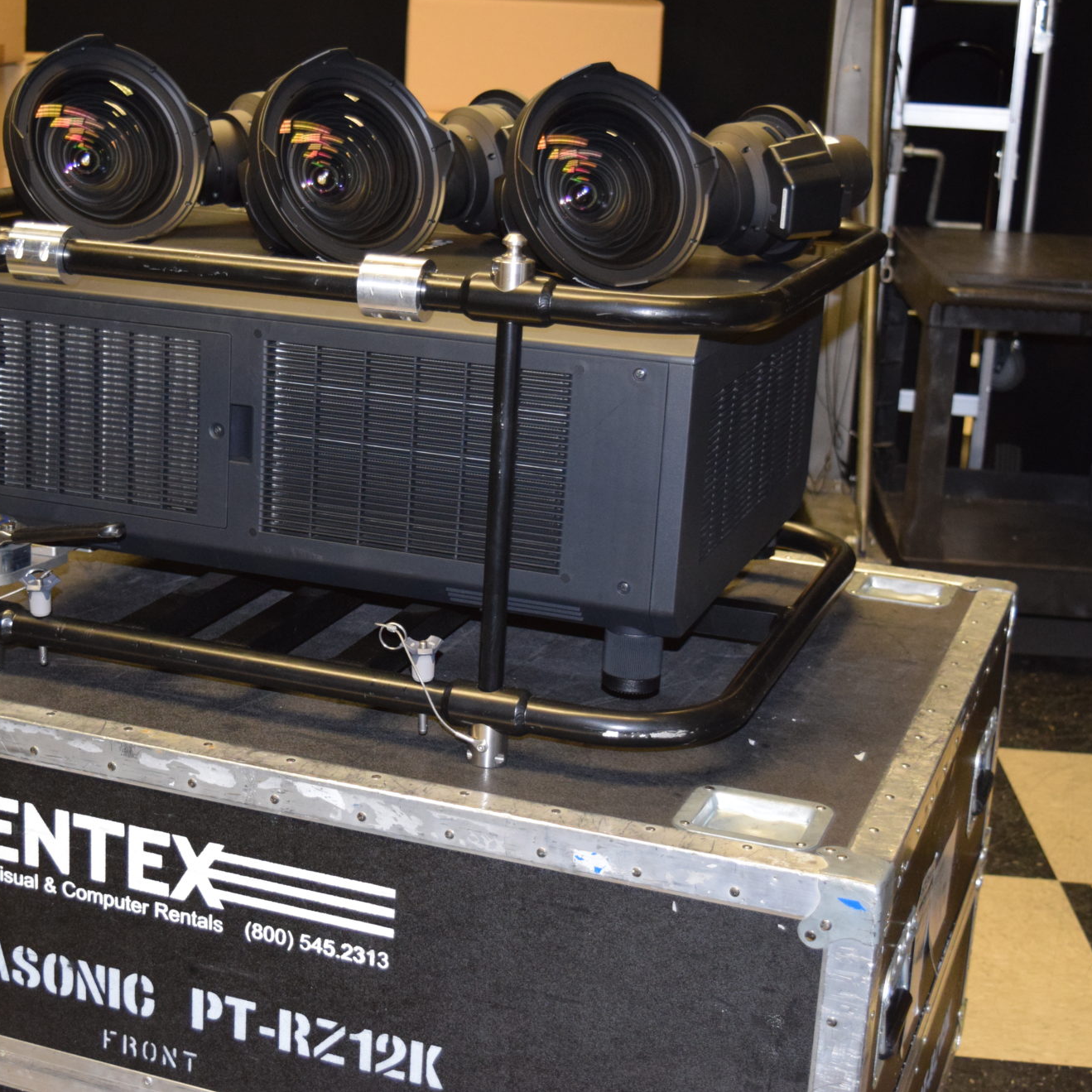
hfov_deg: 29.4
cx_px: 406
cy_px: 541
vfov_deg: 29.6
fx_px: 2070
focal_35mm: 58
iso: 2000
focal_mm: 30
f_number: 4.2
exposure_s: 1/60
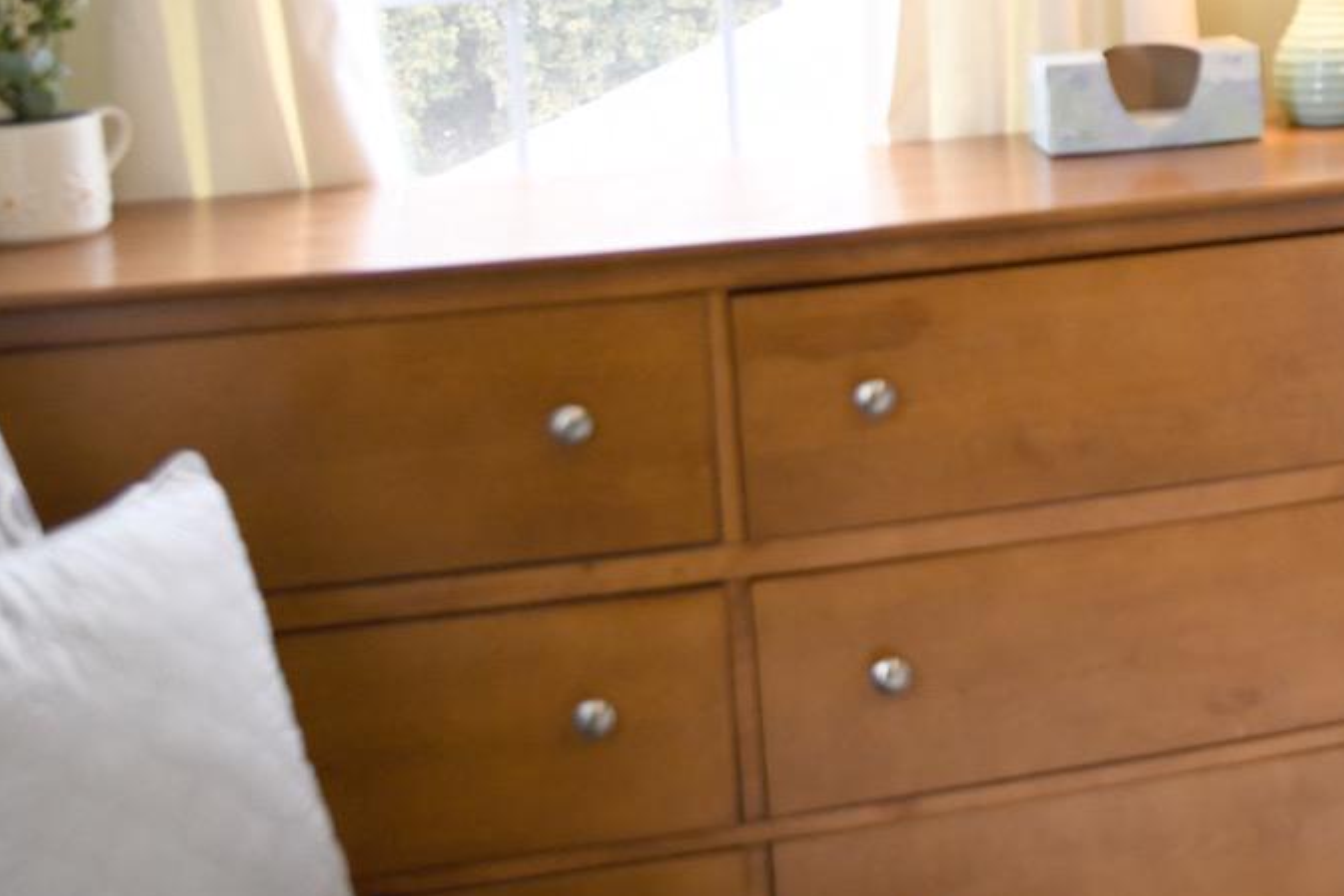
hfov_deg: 24.9
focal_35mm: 73
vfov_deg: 18.0
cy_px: -77
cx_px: 1626
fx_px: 2726
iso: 1250
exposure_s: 1/500
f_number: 2.8
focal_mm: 24
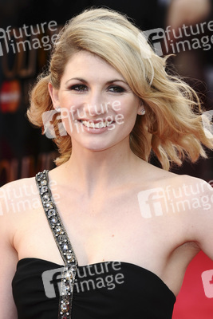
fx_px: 2194
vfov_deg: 8.3
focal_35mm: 248
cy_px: 160
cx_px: 106
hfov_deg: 5.6
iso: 320
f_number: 5.6
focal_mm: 165
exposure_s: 1/250
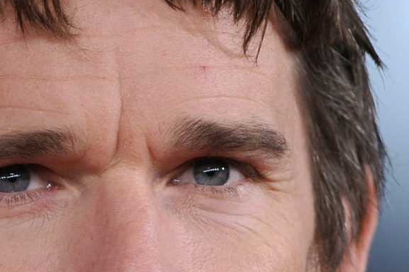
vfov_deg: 0.8
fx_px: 20080
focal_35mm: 1769
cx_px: 148
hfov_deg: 1.2
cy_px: 313
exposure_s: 1/320
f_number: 4
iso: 1250
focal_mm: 400
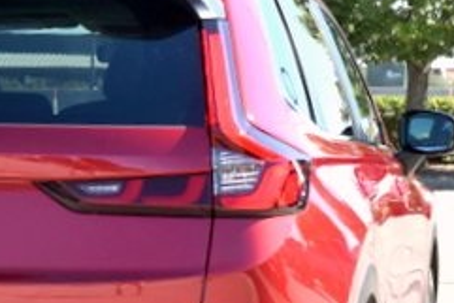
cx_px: -9
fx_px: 2309
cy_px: 221
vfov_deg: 7.5
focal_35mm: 183
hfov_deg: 11.1
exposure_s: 1/250
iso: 200
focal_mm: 46
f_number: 8
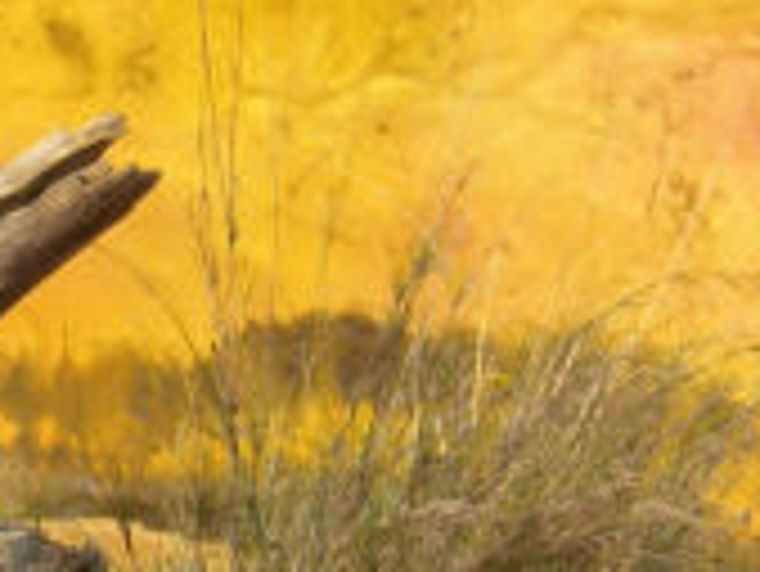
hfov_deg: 4.5
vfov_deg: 3.4
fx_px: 9557
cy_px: 1070
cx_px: -4
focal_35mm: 435
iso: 80
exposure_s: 1/147
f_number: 8.5
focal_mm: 18.9
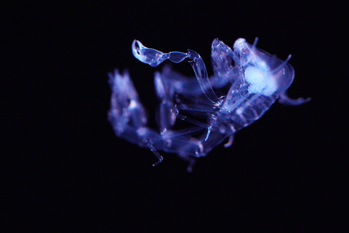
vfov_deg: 7.8
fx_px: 1717
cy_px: 117
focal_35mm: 177
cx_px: 209
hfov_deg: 11.6
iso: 8000
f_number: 3.5
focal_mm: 90
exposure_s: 1/160
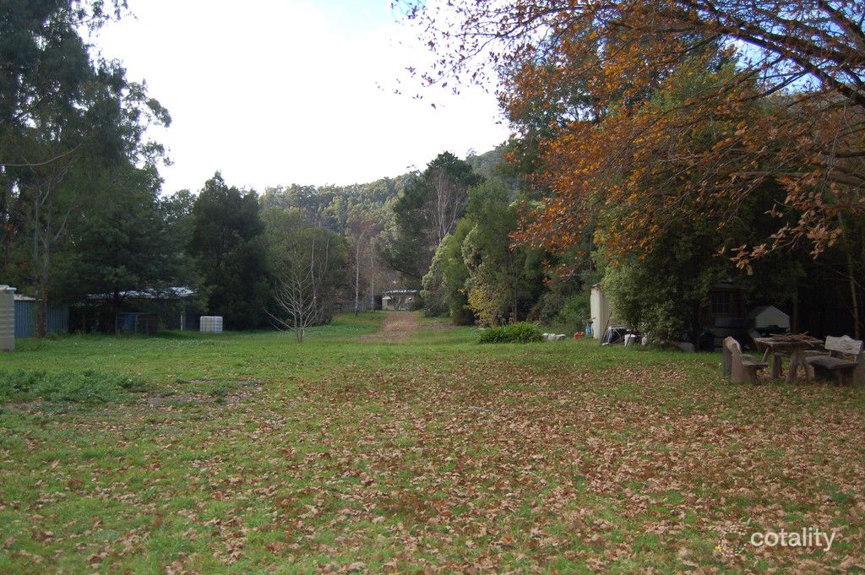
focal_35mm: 33
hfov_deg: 57.3
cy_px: 288
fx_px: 792
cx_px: 432
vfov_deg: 39.9
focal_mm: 22
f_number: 3.8
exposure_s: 1/500
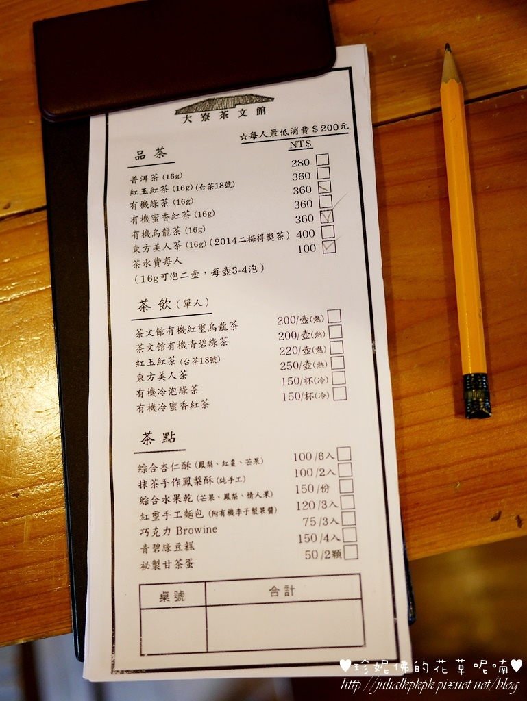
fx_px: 811
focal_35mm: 40
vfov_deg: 46.8
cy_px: 350
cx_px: 264
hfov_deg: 36.0
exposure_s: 1/80
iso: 200
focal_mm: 20
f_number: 1.7
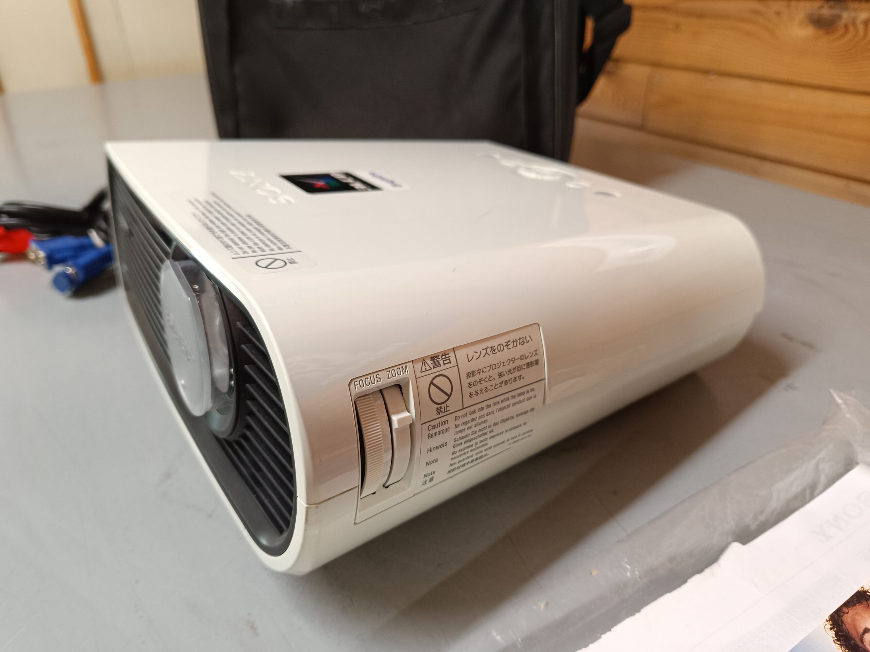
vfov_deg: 56.8
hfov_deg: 71.6
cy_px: 326
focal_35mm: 24
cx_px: 435
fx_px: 603
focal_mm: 5.59
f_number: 1.88
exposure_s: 1/33.3
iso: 513
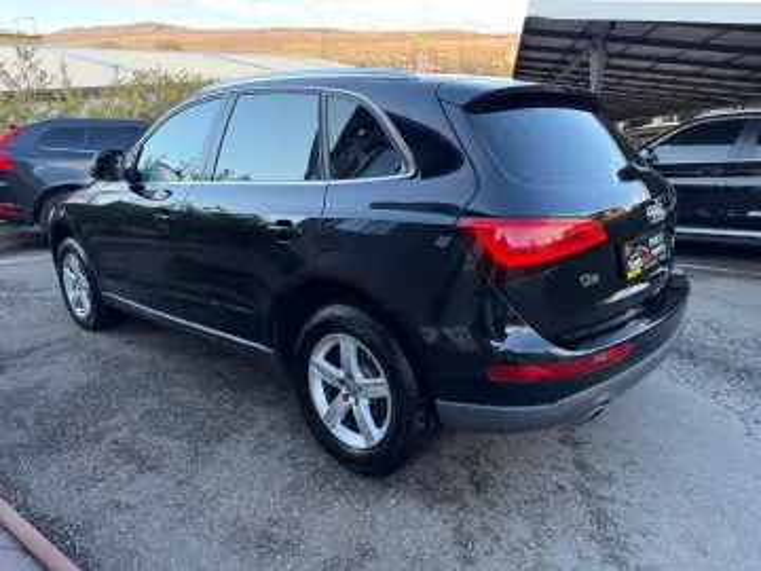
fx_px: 528
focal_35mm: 24
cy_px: 286
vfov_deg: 56.8
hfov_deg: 71.6
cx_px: 380
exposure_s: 1/177
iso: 80
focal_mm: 6.76
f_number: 1.78
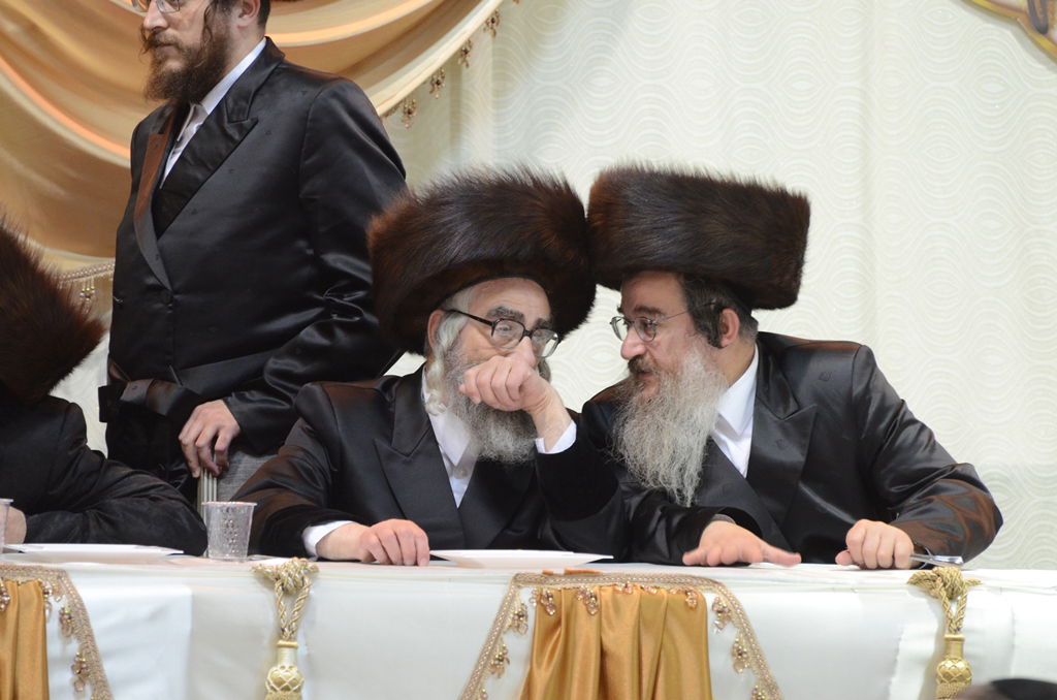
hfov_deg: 5.7
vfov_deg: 3.8
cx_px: 528
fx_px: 10547
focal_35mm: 360
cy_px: 350
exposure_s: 1/25
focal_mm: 240
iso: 1600
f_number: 5.6
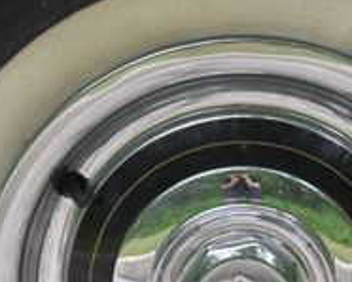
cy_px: 265
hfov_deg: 6.4
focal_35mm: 301
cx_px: 231
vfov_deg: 5.1
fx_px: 3137
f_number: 8
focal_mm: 62
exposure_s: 1/320
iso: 800
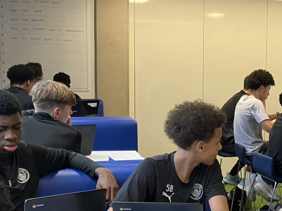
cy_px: 125
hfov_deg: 26.2
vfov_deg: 20.4
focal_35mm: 72
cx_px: 250
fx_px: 587
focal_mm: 3.99
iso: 125
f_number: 1.8
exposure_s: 1/50
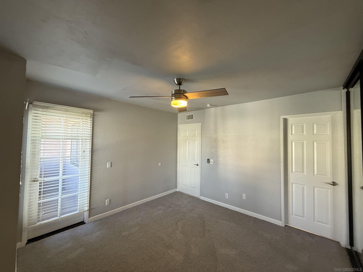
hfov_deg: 102.1
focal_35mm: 14
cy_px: 136
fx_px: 147
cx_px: 182
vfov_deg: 85.7
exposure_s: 1/60
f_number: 2.2
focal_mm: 2.22
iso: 250
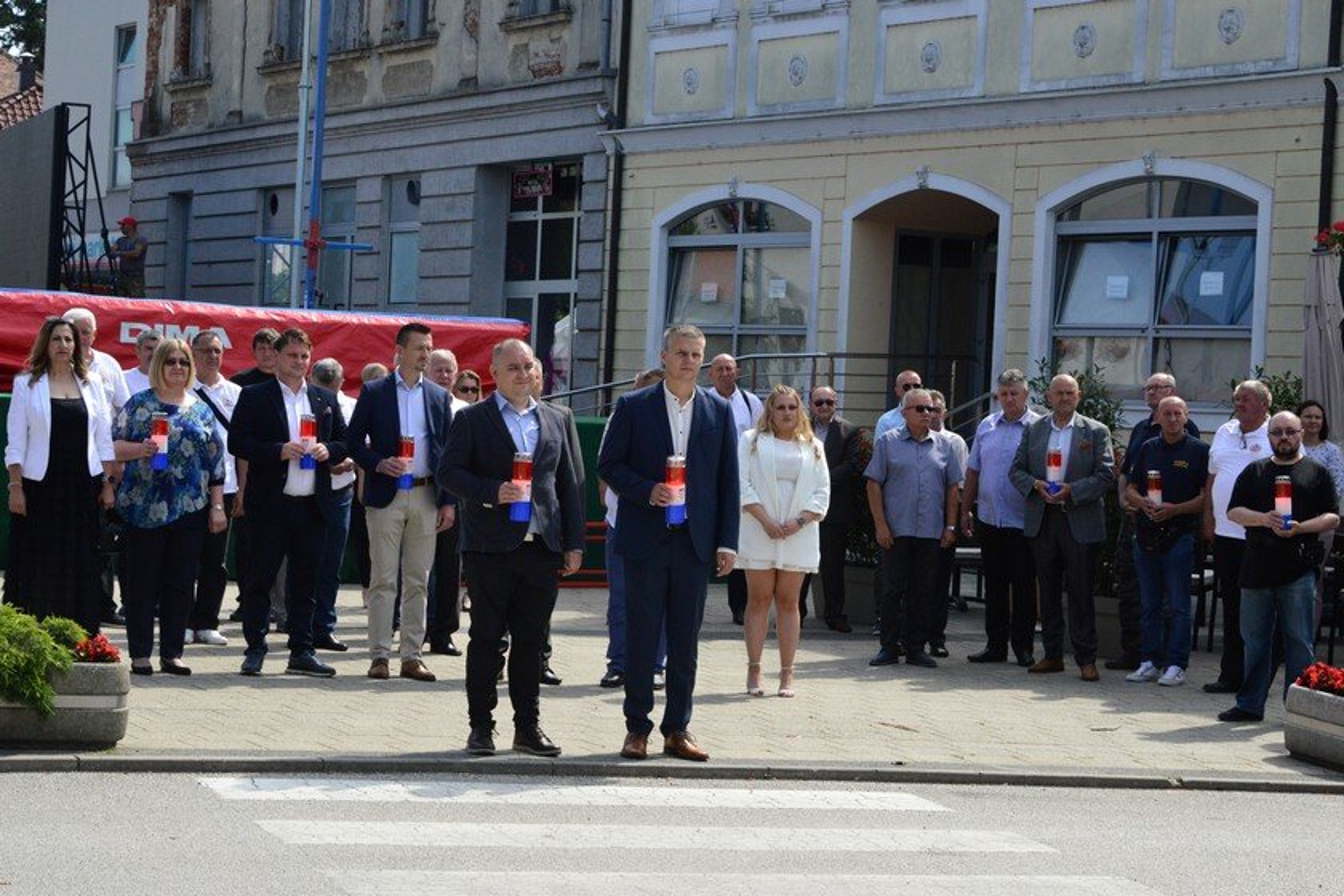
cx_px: 672
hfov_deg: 23.9
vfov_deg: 16.1
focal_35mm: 85
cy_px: 448
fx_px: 3173
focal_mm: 85
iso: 4000
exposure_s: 1/1000
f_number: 16
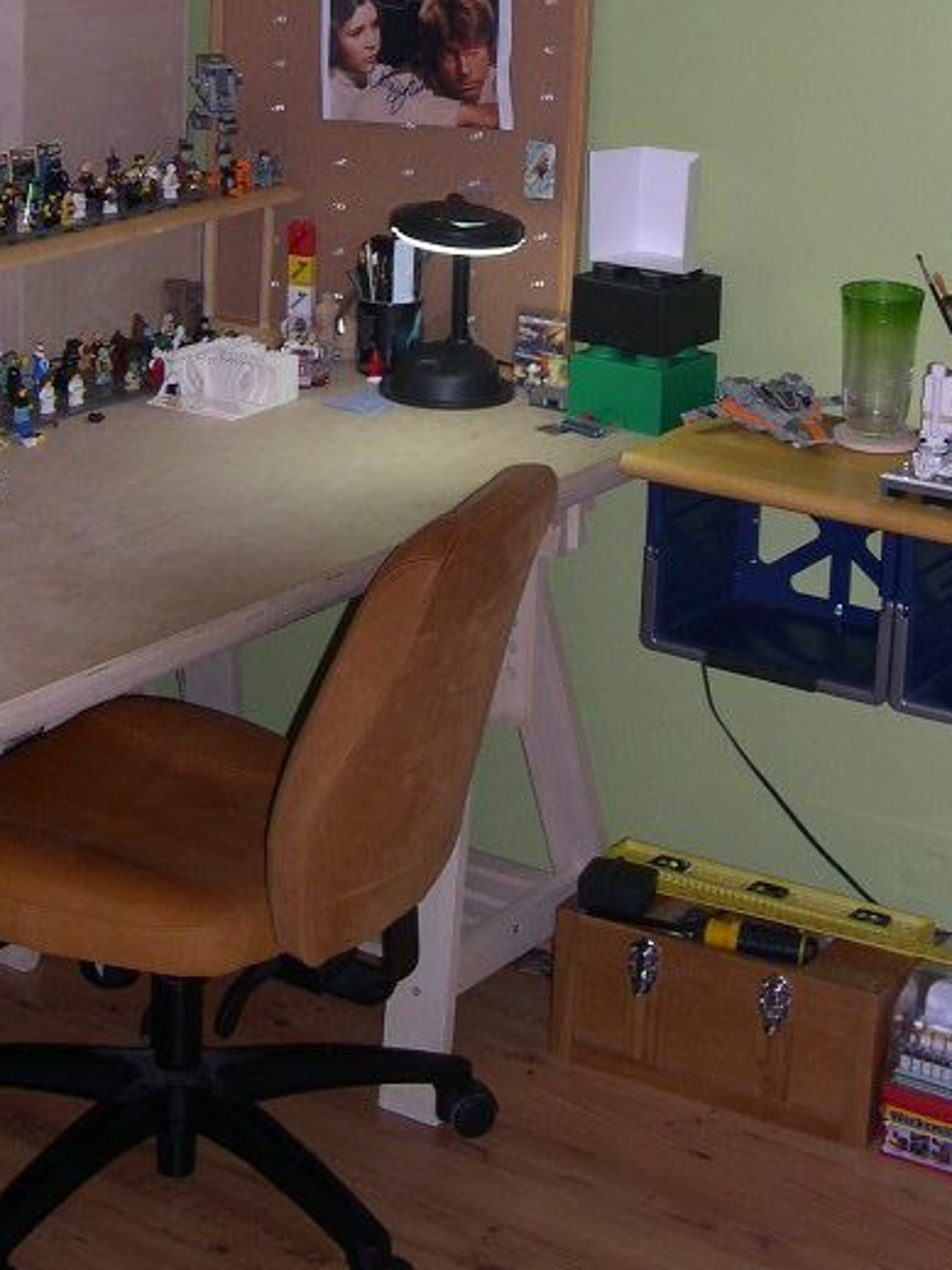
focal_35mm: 75
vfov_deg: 25.3
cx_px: 421
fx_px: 2751
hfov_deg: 19.6
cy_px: 154
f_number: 2.8
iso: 100
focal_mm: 8
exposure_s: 1/60
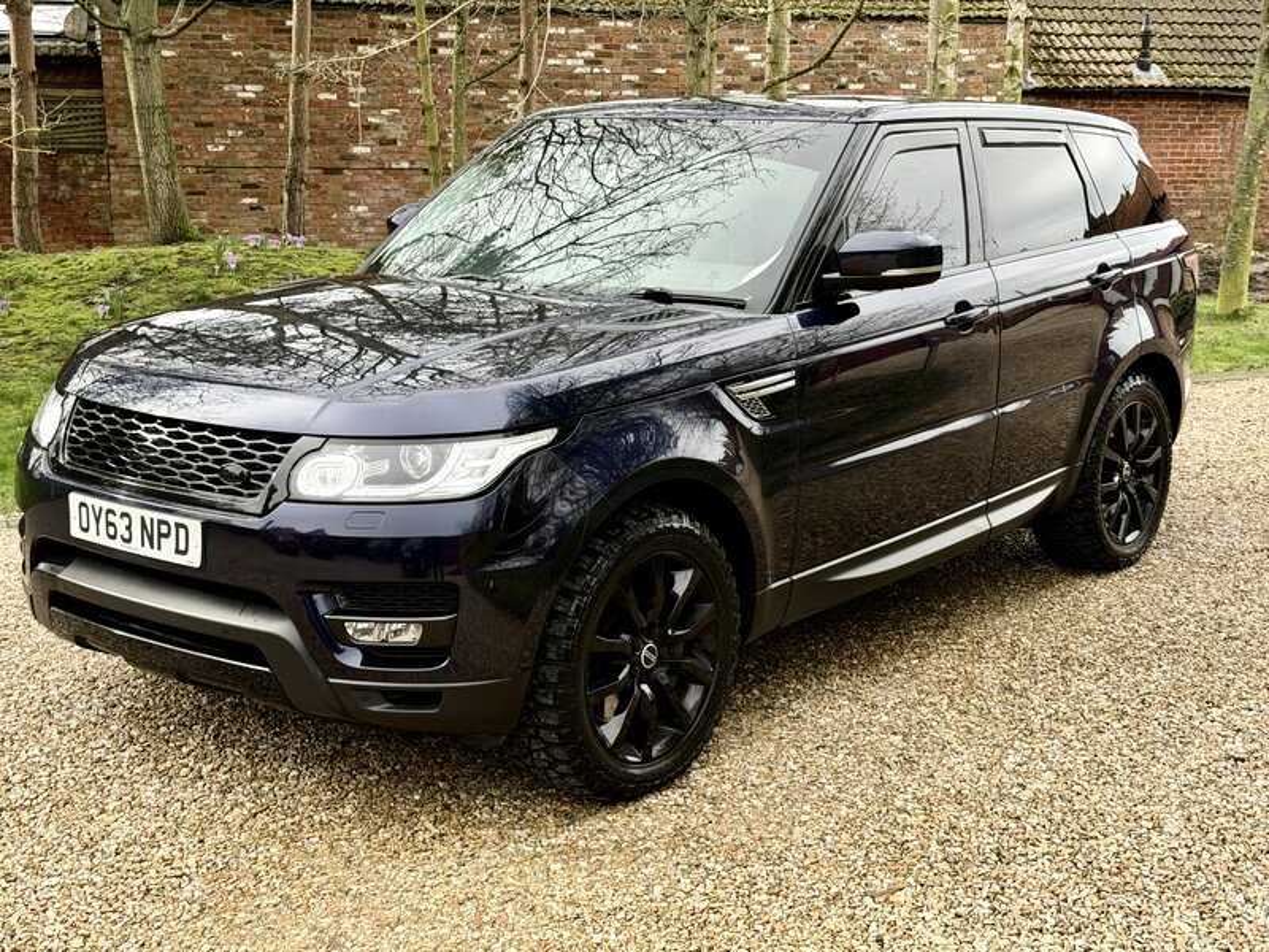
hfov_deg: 39.7
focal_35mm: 48
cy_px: 476
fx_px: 1760
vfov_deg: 30.3
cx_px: 634
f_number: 1.78
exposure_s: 1/693
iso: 80
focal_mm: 6.76
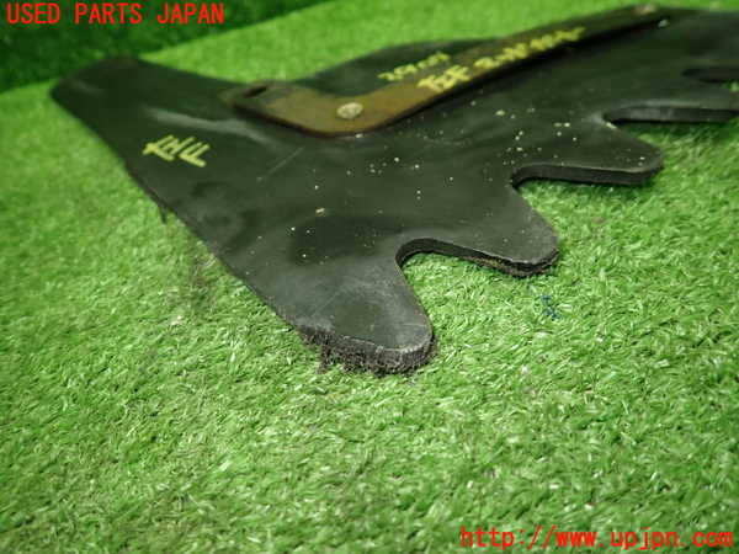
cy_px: 277
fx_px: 534
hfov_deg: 69.4
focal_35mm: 25
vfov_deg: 54.9
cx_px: 370
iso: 200
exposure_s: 1/40
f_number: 2
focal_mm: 4.5
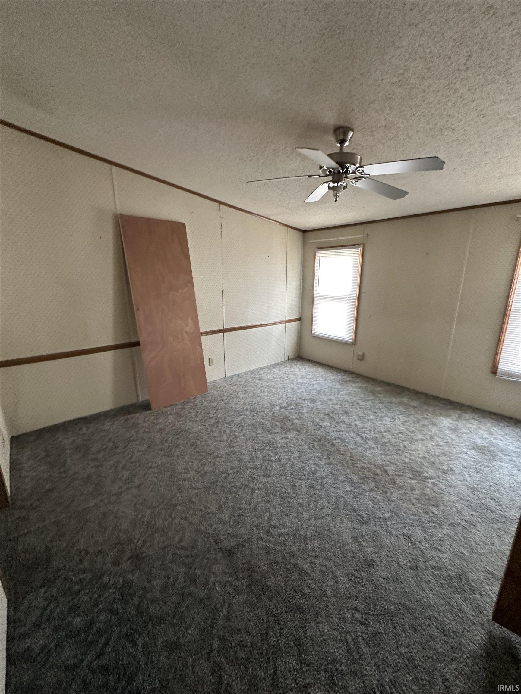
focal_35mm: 14
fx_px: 281
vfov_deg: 102.1
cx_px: 260
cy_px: 347
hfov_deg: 85.7
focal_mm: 2.22
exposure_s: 1/65
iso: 320
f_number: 2.2
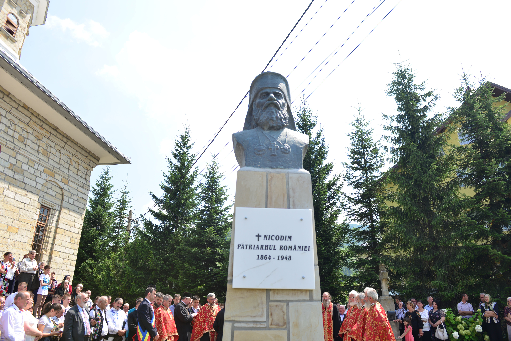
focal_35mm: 24
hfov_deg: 73.7
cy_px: 170
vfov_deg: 53.2
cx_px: 256
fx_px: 341
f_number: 4.5
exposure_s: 1/250
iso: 100
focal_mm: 24
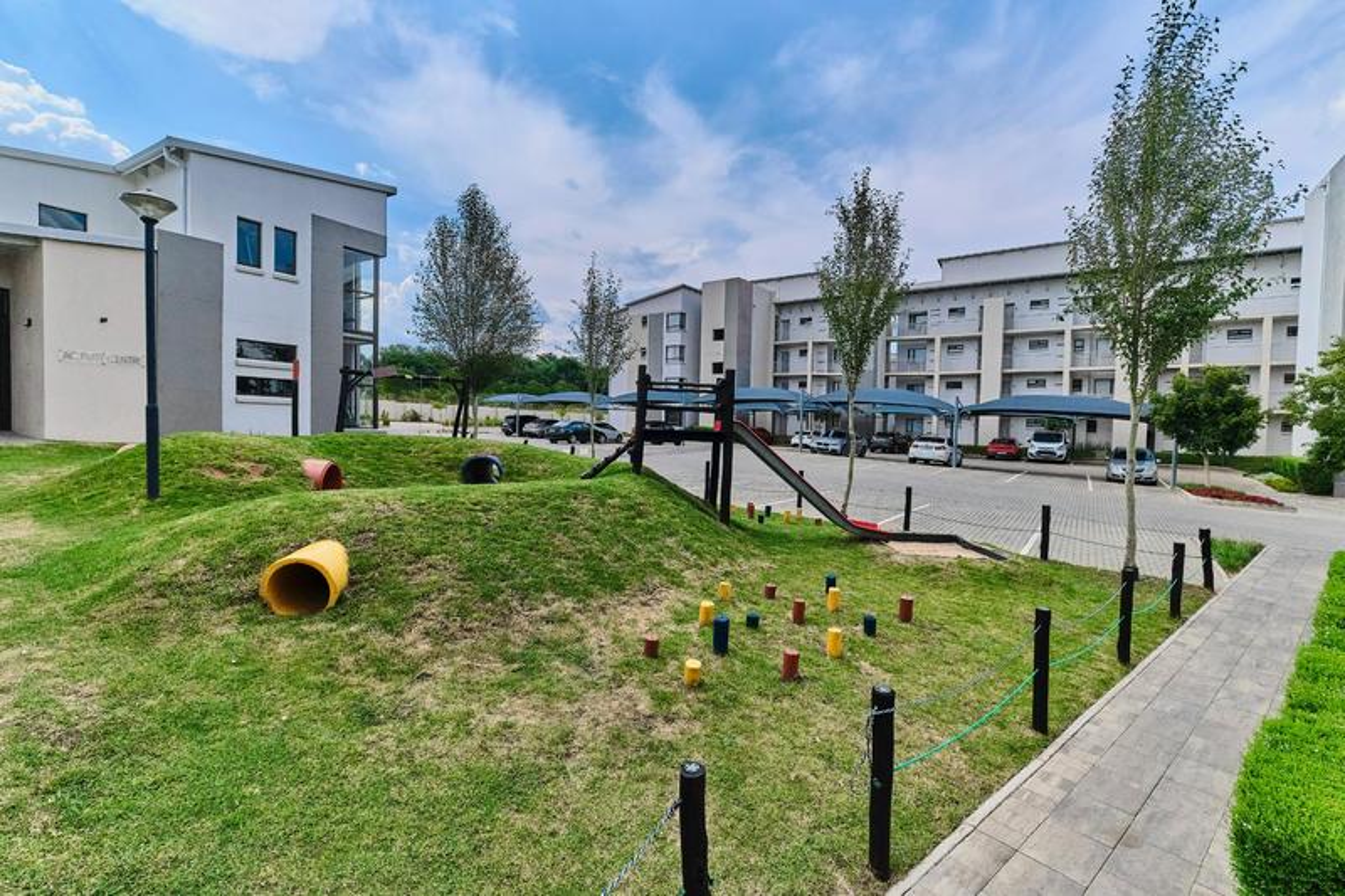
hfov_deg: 100.4
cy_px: 448
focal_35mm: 15
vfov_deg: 77.3
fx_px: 560
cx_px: 672
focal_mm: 10
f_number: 8
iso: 800
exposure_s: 1/2000
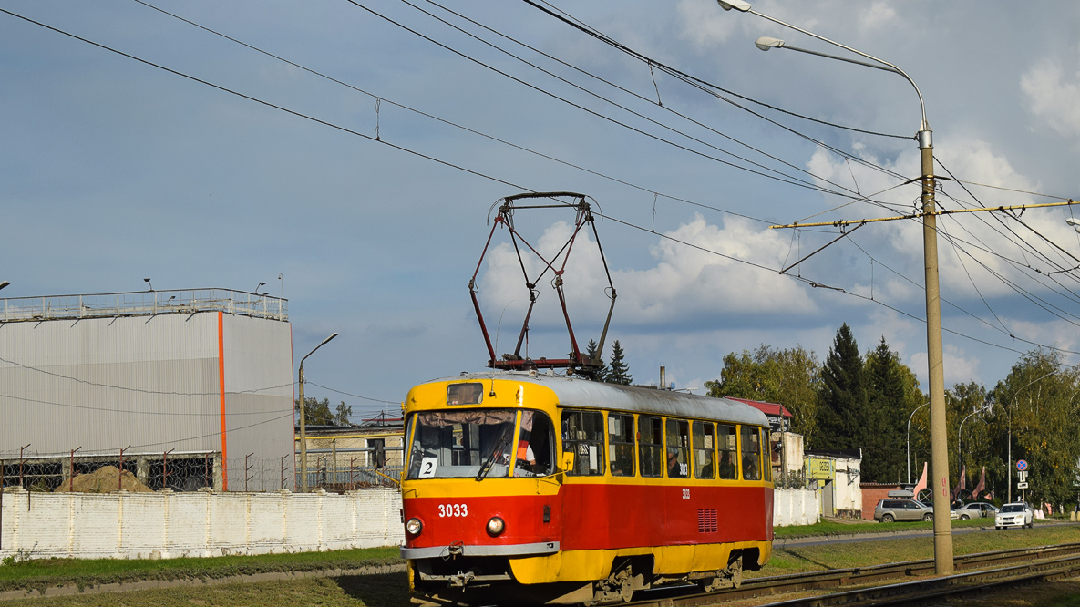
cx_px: 536
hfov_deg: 24.3
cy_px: 355
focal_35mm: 88
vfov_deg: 13.8
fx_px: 2506
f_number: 6.3
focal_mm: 55
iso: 100
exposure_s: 1/800
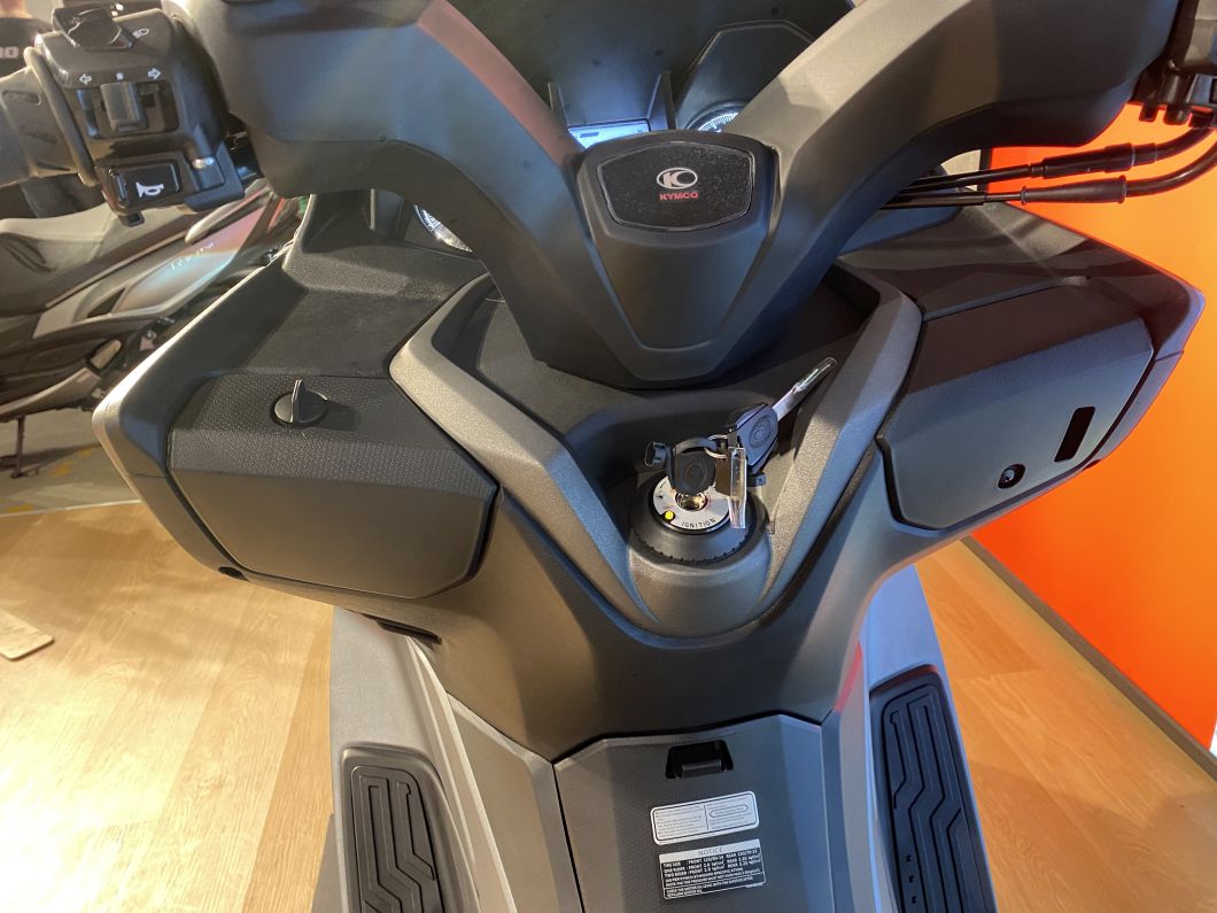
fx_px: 914
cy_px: 456
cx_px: 608
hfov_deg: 67.3
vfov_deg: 53.1
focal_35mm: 26
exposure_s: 1/50
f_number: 1.8
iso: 200
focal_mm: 4.25
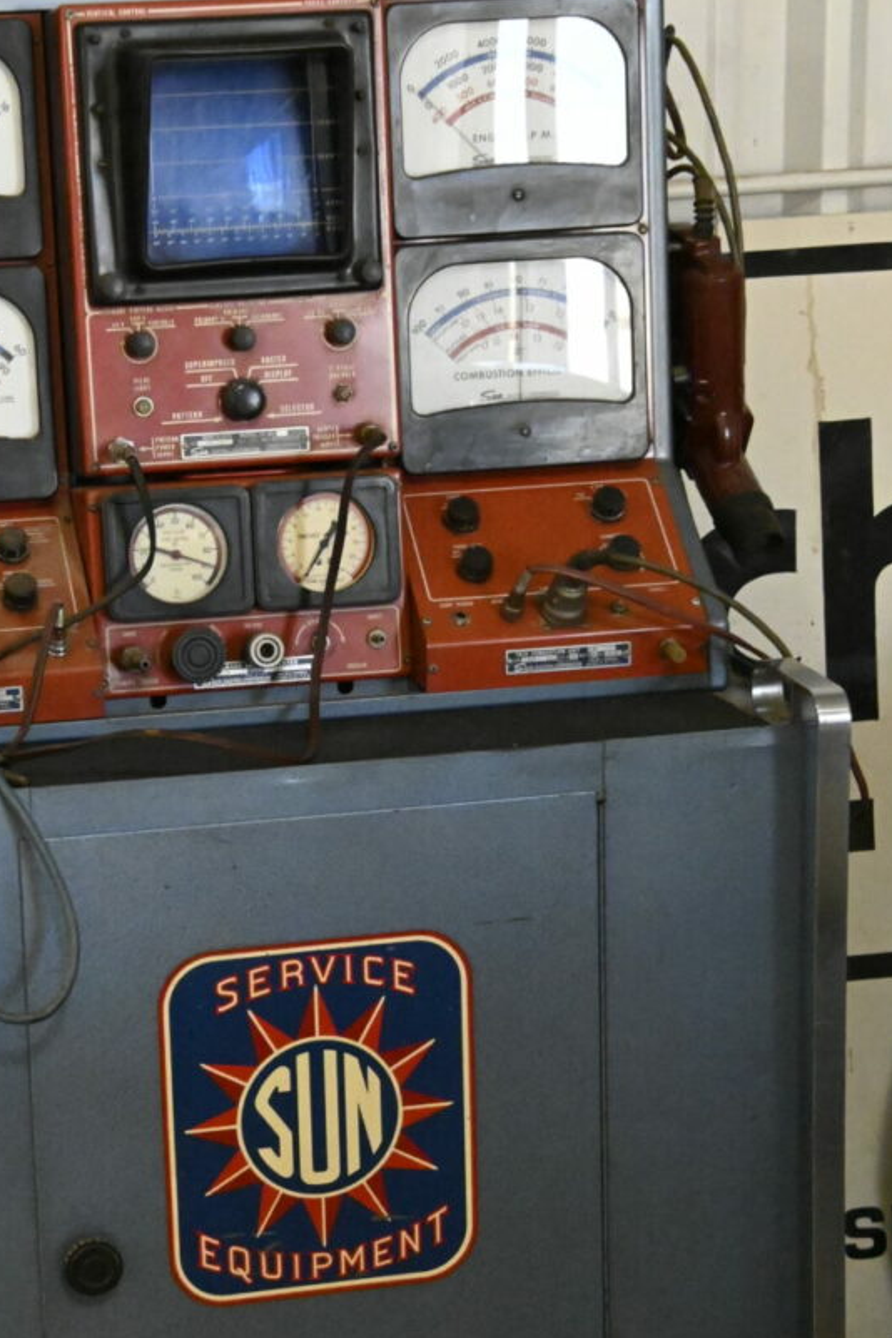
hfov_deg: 14.8
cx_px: 165
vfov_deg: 22.1
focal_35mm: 92
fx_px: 3419
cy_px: 770
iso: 10000
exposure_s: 1/80
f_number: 9
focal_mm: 32
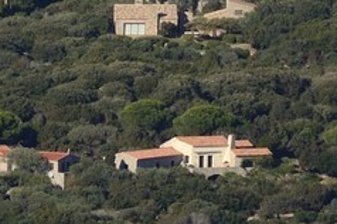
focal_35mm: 1177
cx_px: 1000
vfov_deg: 1.2
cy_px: -62
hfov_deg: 1.7
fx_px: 11003
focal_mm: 175
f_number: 13
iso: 400
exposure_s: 1/800
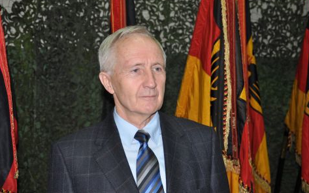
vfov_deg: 21.0
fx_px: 522
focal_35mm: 62
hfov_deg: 33.0
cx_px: 155
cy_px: 95
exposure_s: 1/60
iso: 400
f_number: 4.5
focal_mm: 40
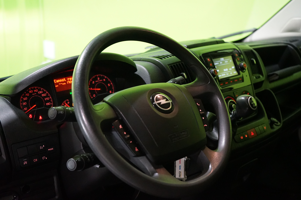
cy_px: 100
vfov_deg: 29.2
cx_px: 150
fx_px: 385
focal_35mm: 46
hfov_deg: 42.7
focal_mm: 46
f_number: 4.5
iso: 6400
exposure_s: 1/80
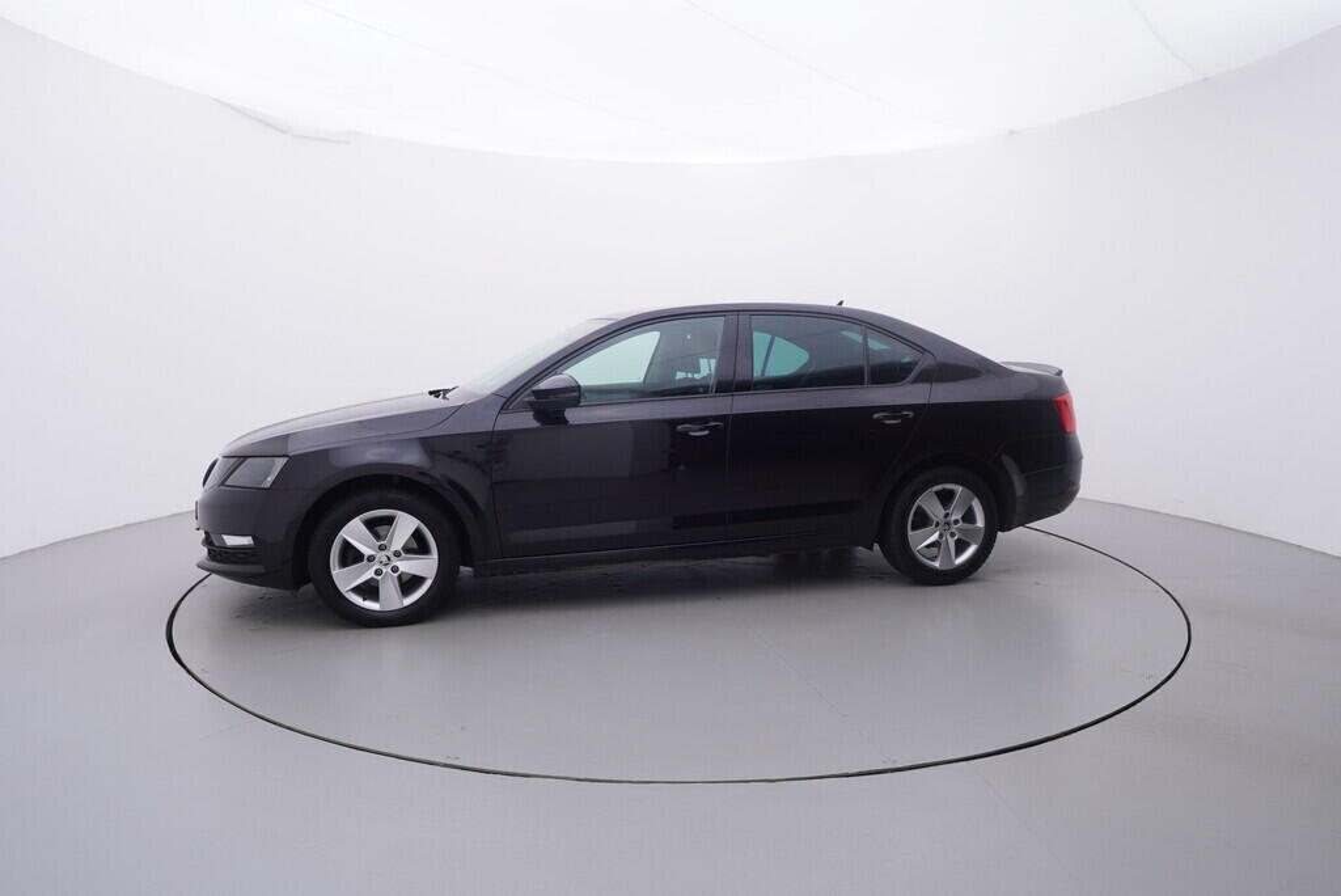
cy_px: 448
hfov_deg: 77.3
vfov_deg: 56.2
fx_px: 839
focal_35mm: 22
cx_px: 670
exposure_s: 1/80
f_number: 5
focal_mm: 15
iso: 200
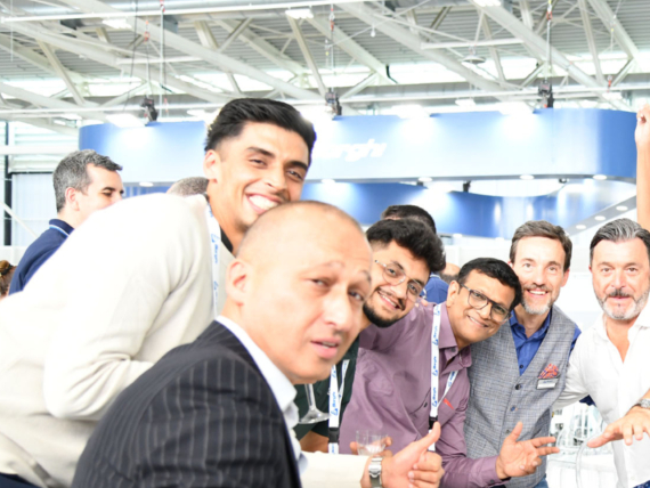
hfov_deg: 28.3
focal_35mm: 66
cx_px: 584
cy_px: 365
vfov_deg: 22.1
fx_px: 1240
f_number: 4
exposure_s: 1/250
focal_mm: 38
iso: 2500
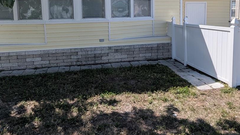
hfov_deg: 67.8
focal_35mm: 28
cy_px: 30
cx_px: 131
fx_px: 178
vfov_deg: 40.1
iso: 49
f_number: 2.2
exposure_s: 1/1395
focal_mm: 1.95
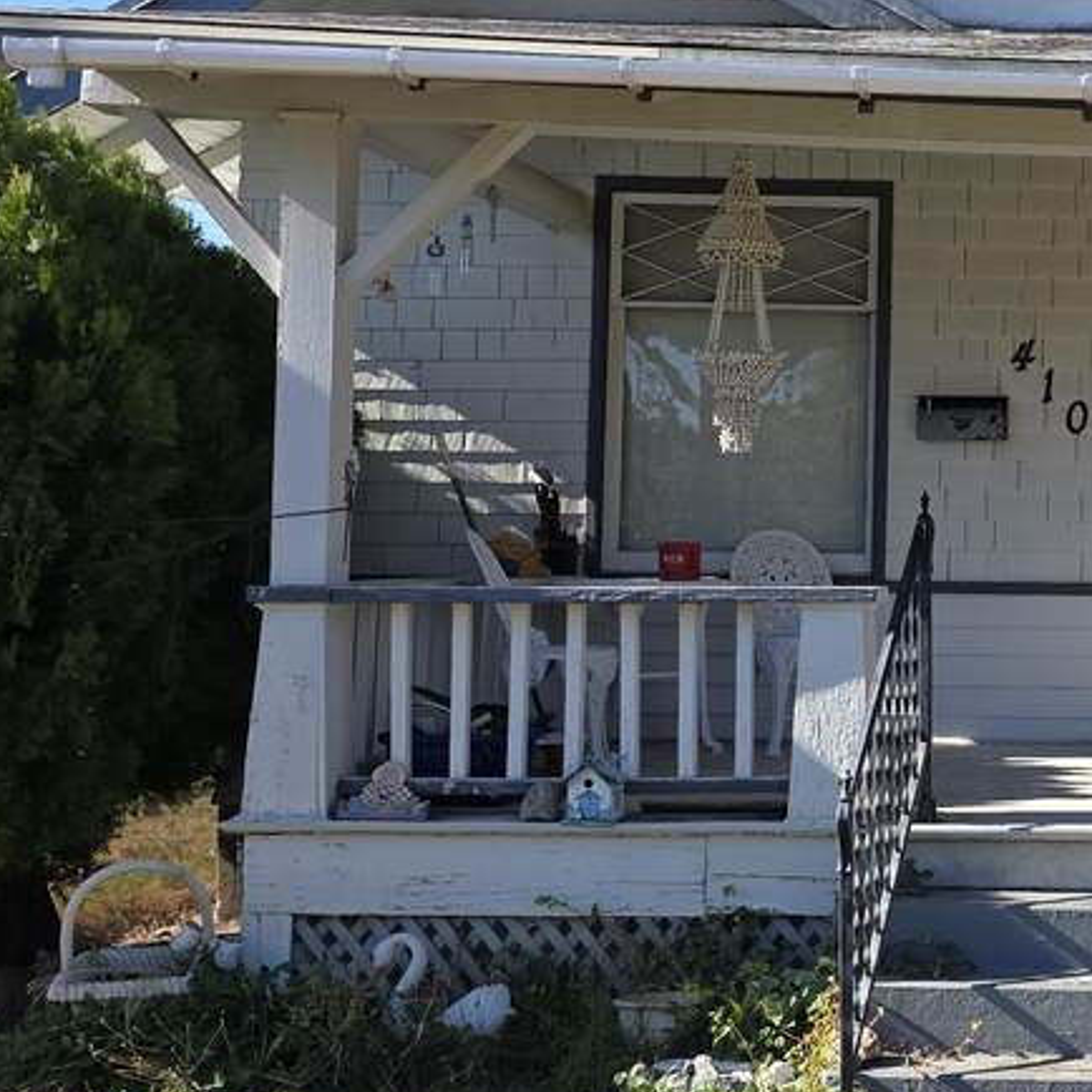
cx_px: 1235
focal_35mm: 60
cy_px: 440
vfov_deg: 28.5
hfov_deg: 26.1
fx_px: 2141
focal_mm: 6.3
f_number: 1.7
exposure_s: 1/409
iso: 12
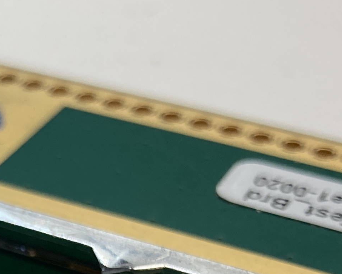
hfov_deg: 16.0
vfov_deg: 12.9
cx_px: -84
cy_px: 361
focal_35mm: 115
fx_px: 1164
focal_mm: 3.99
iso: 80
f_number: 1.8
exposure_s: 1/83
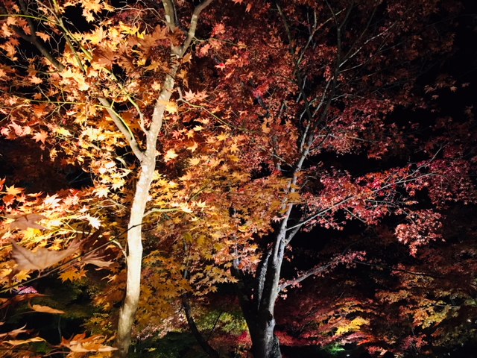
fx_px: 400
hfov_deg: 61.7
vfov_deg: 48.2
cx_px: 238
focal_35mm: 29
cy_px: 179
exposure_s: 1/20
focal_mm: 4.15
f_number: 2.2
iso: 200
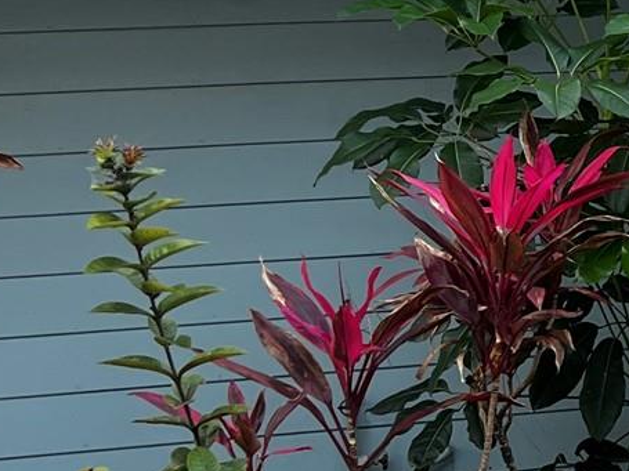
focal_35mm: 117
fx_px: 2125
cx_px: 976
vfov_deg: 12.6
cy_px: 344
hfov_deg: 15.4
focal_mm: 5.7
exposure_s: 1/121
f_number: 1.5
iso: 100
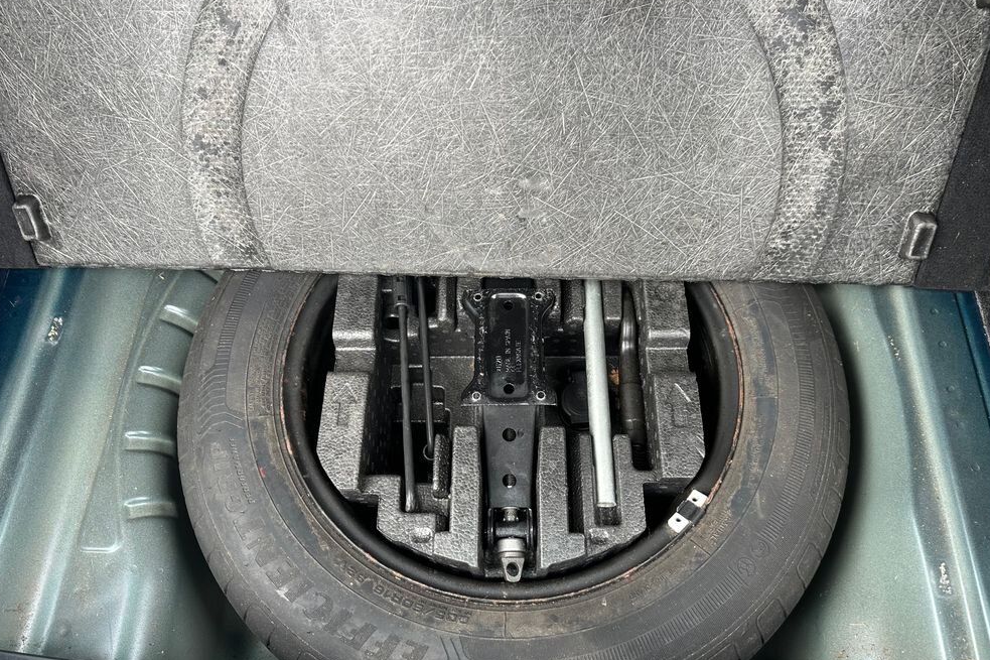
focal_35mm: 26
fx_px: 715
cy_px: 342
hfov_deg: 69.4
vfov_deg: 49.5
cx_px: 500
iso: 64
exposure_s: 1/121
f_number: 1.78
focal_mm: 6.86
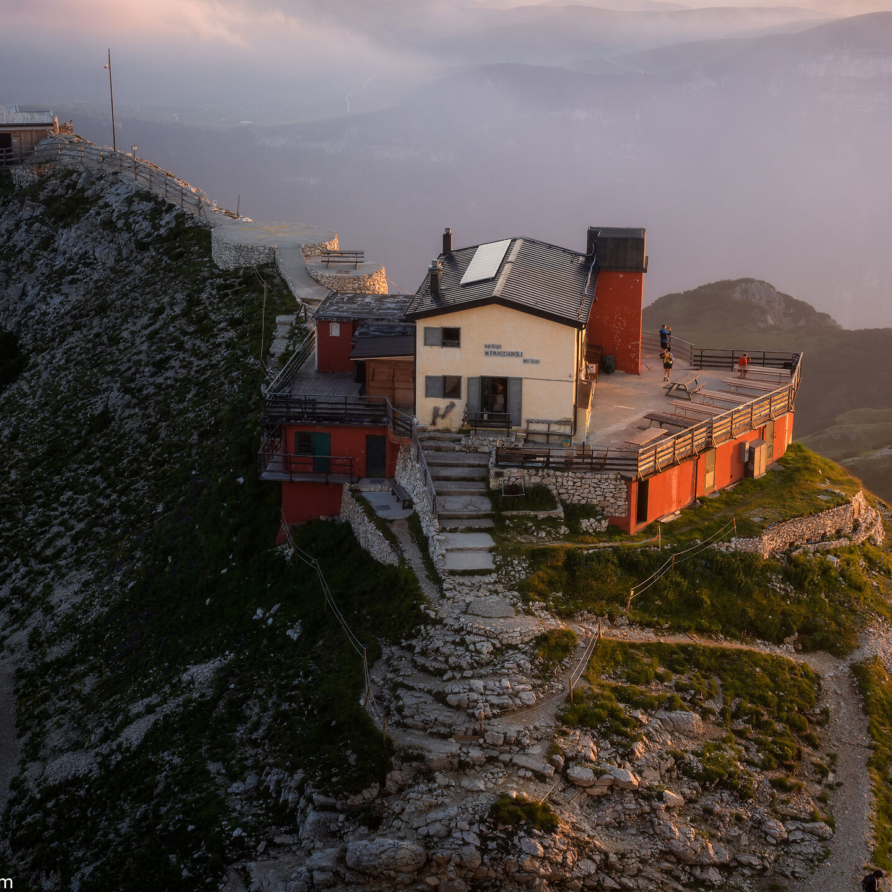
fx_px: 1982
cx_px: 487
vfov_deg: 25.3
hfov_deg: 25.3
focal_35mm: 68
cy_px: 401
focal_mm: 48
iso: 100
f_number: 11
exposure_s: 1/13
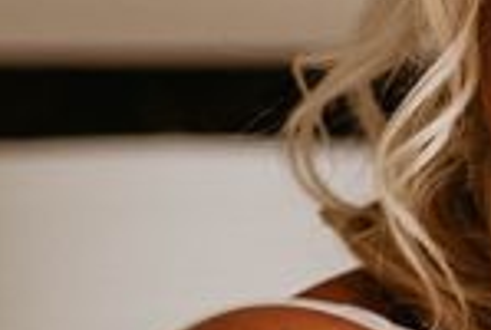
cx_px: 1018
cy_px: 414
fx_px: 3280
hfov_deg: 8.1
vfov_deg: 5.7
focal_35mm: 240
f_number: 1.4
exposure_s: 1/320
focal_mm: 35
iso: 400
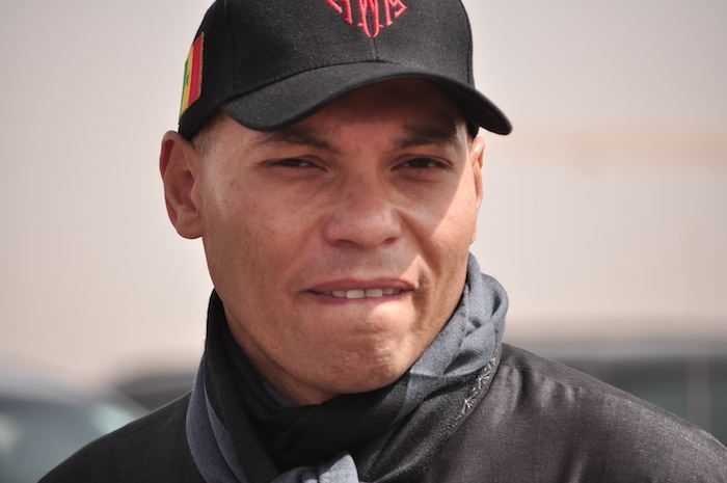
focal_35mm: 202
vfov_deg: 6.8
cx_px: 364
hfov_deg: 10.2
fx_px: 4085
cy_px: 242
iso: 200
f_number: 5
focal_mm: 135
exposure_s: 1/1000
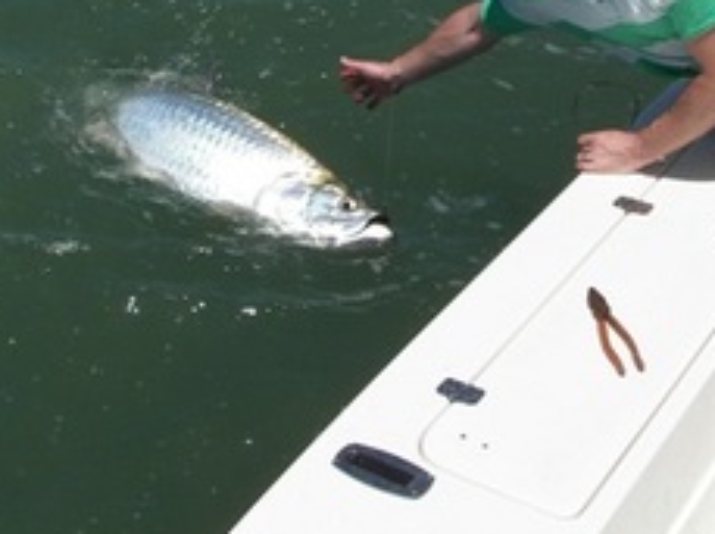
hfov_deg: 30.7
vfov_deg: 23.0
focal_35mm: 63
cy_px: 125
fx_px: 1299
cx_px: 403
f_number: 5.6
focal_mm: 6
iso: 50
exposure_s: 1/640
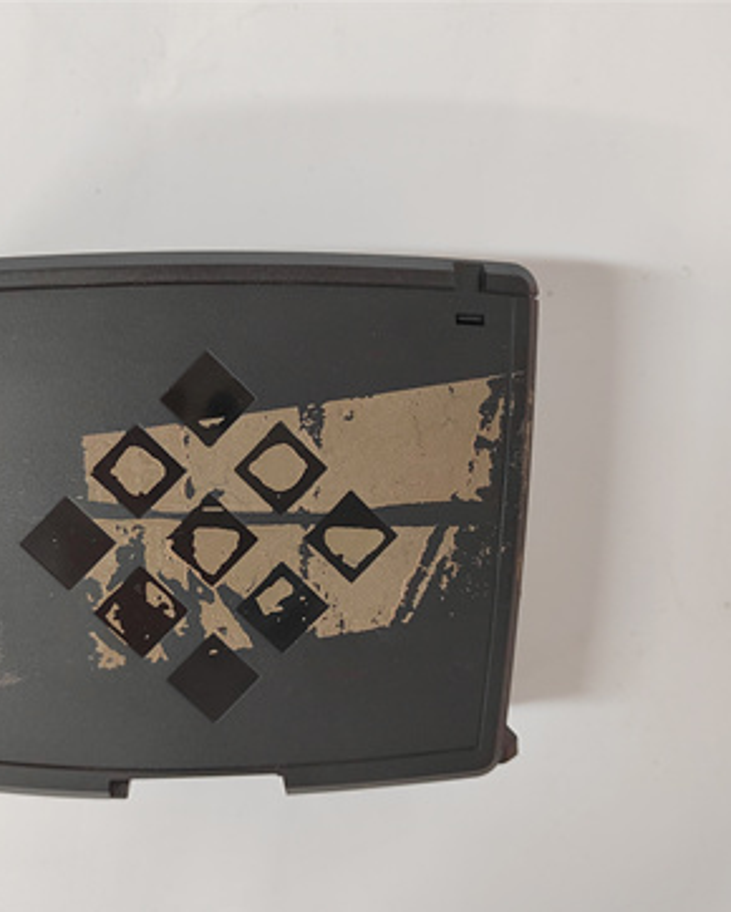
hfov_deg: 46.7
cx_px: 272
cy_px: 470
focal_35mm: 31
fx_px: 838
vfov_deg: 57.1
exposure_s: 1/50
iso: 1550
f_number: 1.9
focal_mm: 5.52
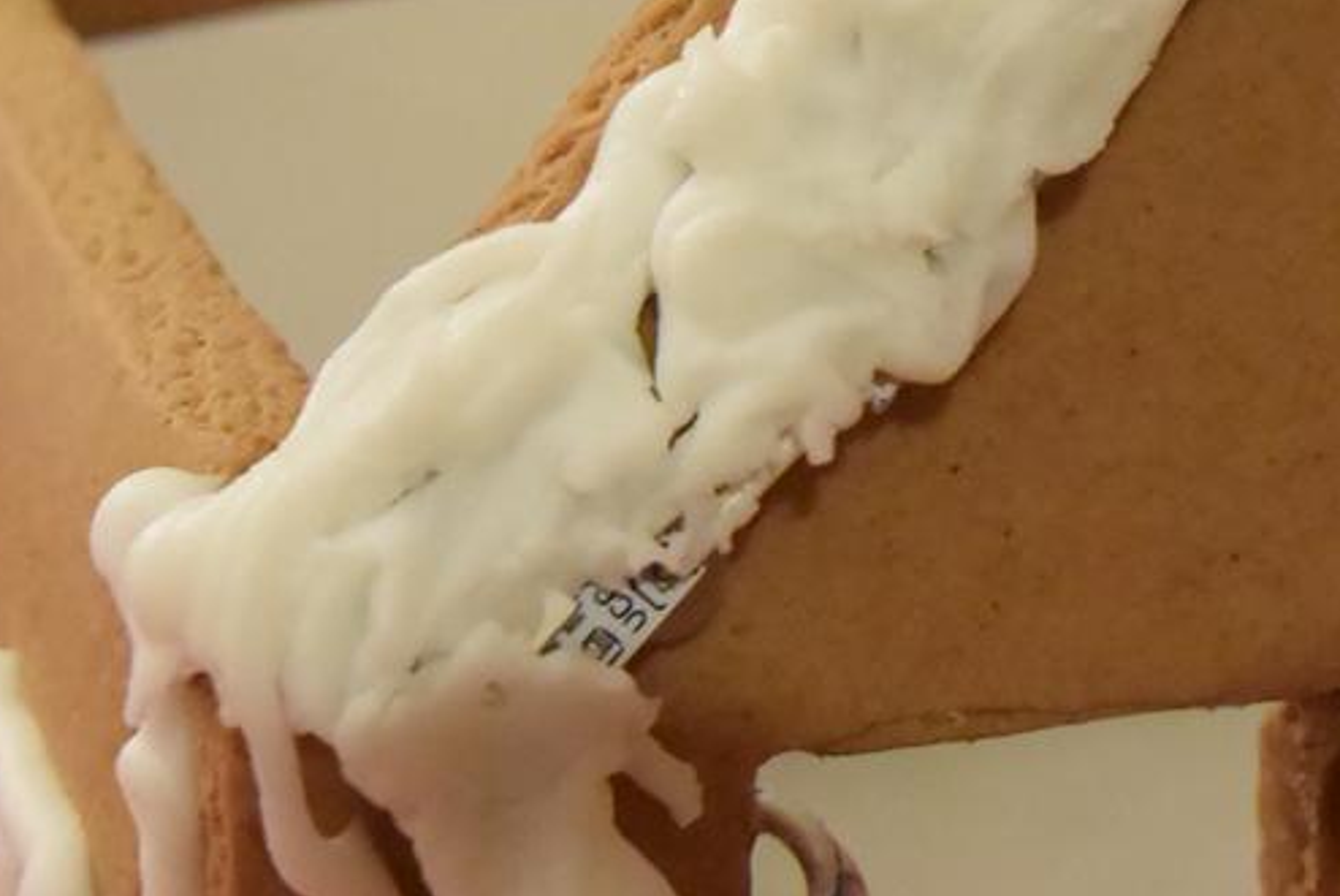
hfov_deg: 21.2
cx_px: 1218
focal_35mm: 94
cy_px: 138
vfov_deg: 14.5
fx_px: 3501
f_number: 3.5
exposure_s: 1/40
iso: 3200
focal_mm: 11
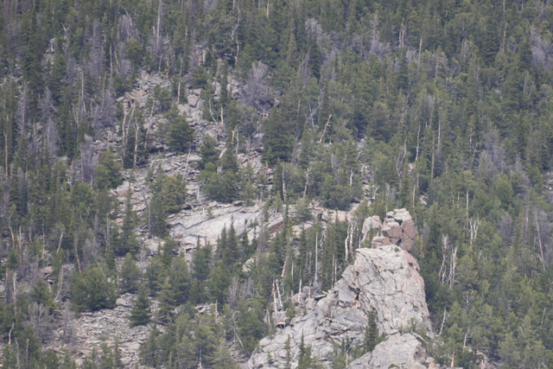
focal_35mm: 600
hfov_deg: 3.4
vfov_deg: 2.3
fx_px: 9218
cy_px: 283
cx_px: 342
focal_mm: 300
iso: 360
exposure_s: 1/640
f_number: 5.6
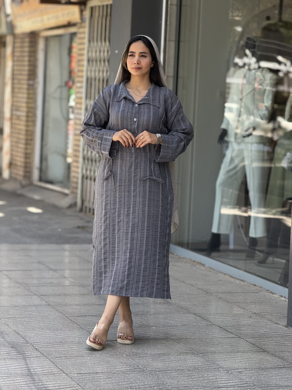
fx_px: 1350
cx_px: 146
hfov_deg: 12.3
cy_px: 195
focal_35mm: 120
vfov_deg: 16.4
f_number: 2.8
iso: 64
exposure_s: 1/151
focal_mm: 15.66
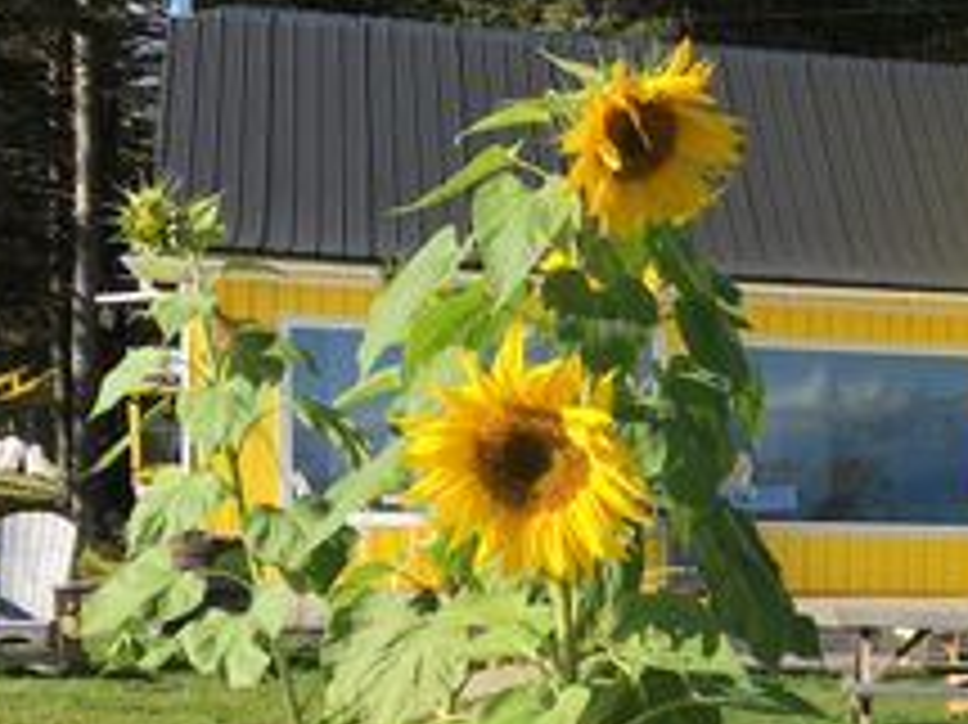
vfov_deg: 17.8
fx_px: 2264
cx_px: 1072
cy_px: 715
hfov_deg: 22.7
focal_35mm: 81
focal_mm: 4.15
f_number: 2.2
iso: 25
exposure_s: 1/1261
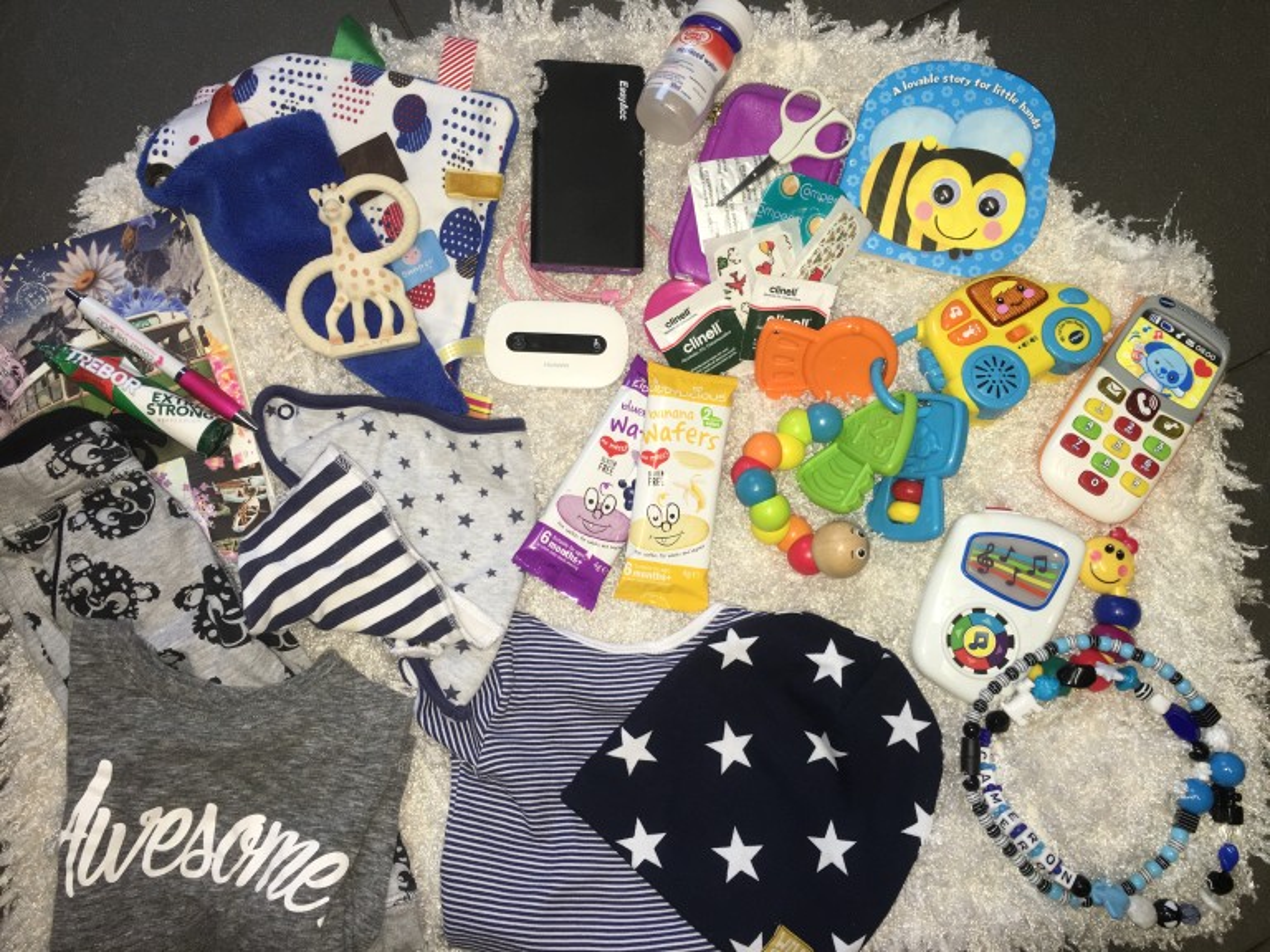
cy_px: 476
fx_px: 1064
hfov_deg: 61.7
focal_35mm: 29
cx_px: 635
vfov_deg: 48.2
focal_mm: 4.15
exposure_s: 1/33
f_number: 2.2
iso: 50
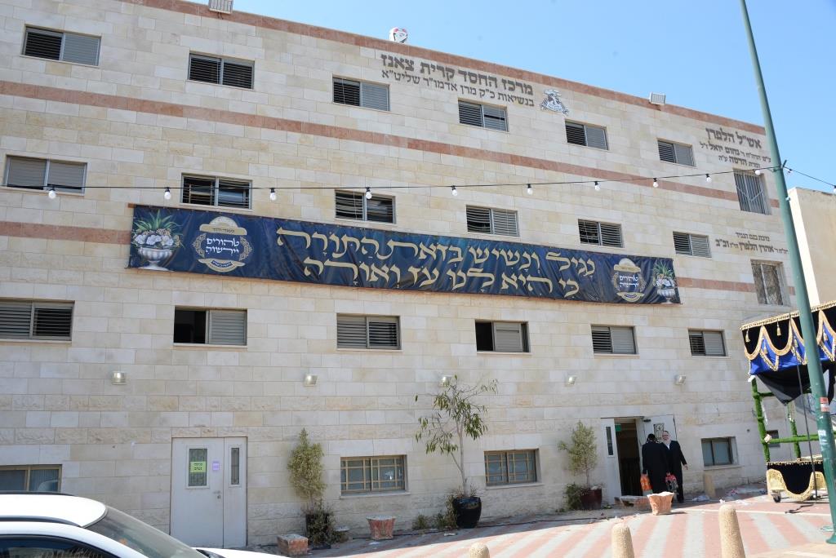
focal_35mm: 28
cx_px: 418
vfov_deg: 46.5
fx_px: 651
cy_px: 279
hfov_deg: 65.4
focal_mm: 28
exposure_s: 1/320
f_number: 10
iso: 500
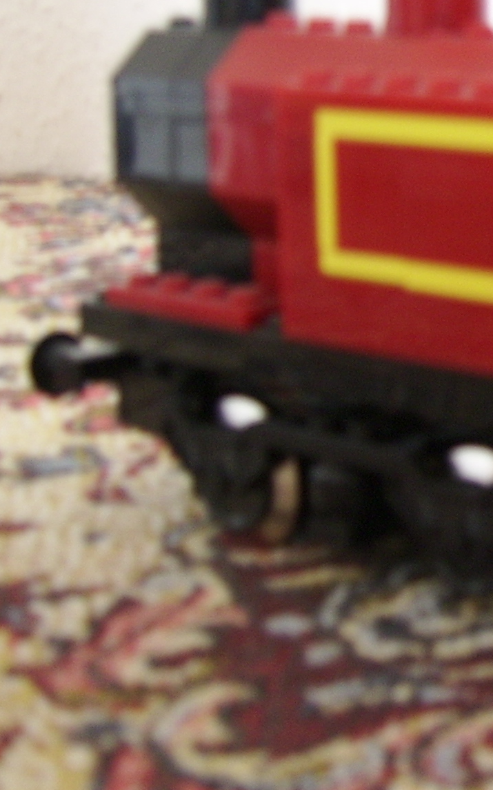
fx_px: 1807
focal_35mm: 84
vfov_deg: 24.5
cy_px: 275
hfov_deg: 14.7
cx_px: 683
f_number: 2.8
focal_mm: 5.95
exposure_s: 1/2
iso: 100
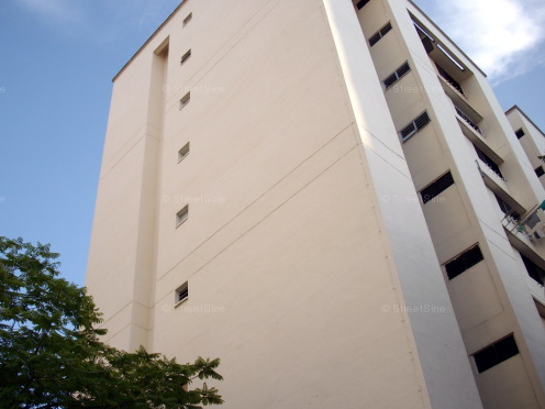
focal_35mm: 41
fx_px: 646
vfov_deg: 35.1
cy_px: 200
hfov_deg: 45.7
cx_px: 244
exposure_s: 1/400
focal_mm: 6.2
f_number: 2.8
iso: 80
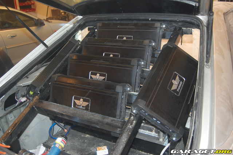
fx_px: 233
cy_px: 78
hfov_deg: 53.2
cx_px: 116
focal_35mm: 36
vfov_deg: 36.8
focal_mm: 24
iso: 400
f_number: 4
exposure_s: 1/60
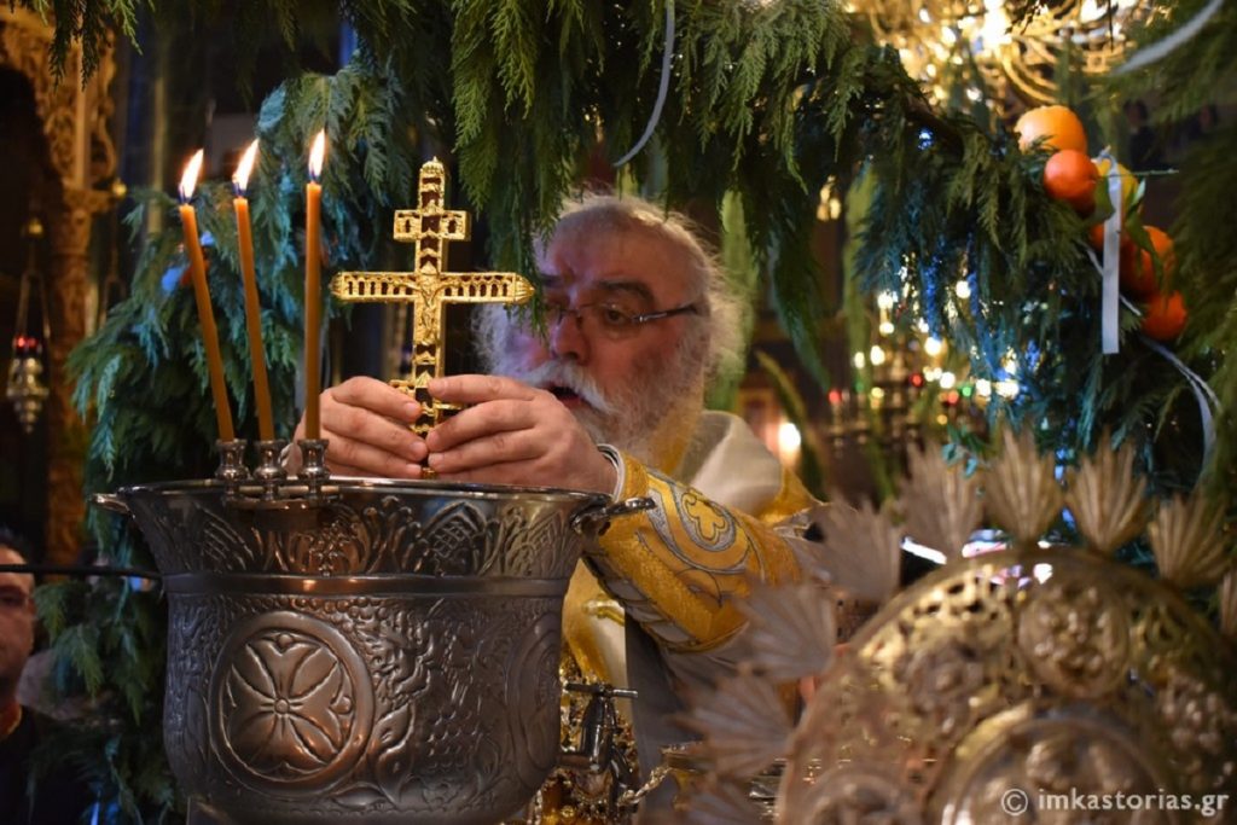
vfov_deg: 23.8
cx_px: 618
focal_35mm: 57
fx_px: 1959
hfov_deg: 35.0
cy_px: 412
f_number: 4.8
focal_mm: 38
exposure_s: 1/60
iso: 1000
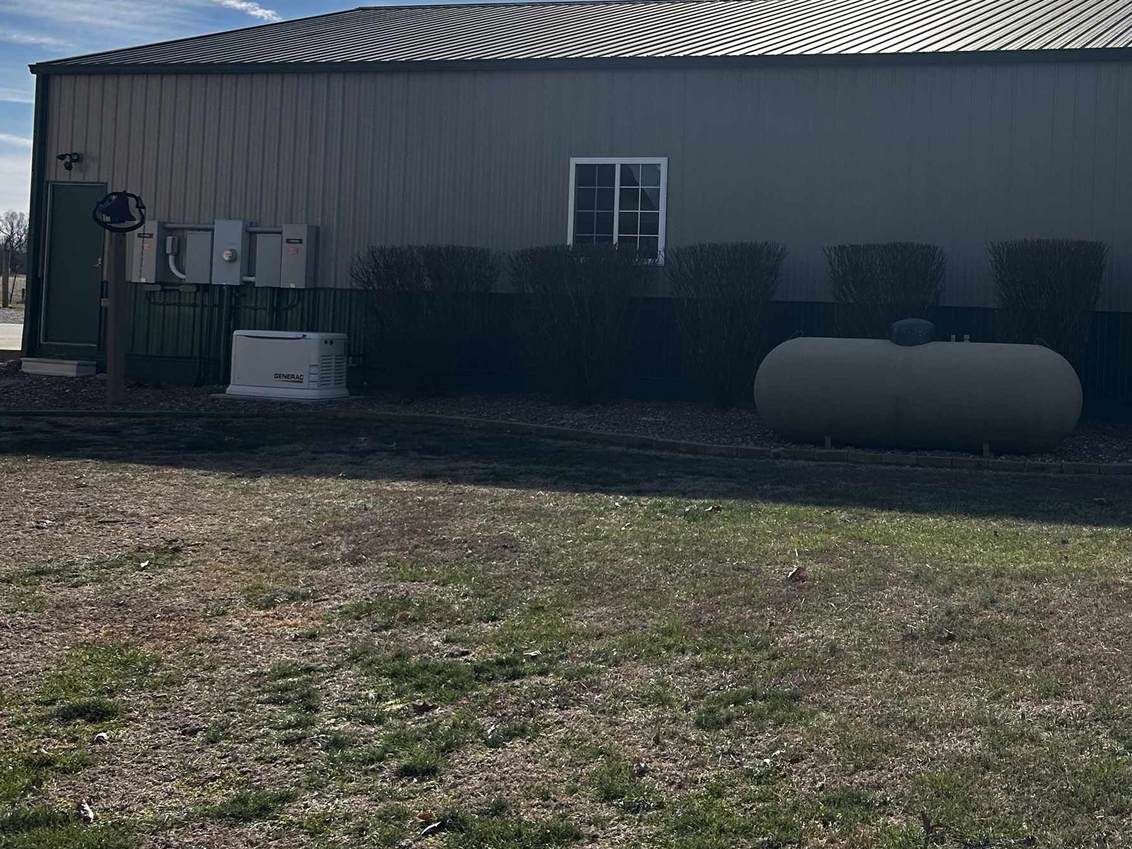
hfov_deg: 39.7
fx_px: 1471
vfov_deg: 31.9
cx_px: 967
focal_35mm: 45
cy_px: 274
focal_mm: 5.7
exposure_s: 1/6579
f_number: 1.5
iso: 50
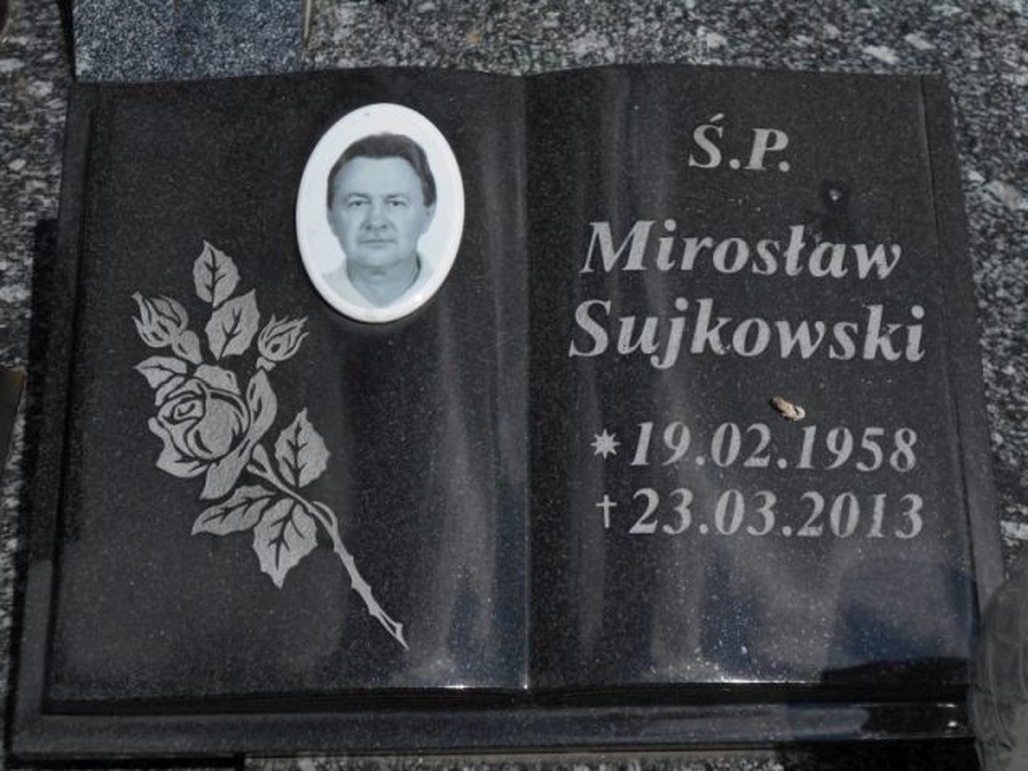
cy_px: 386
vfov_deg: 22.3
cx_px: 514
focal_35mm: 66
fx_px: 1960
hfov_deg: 29.4
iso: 80
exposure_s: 1/1250
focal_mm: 11.6
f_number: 5.3
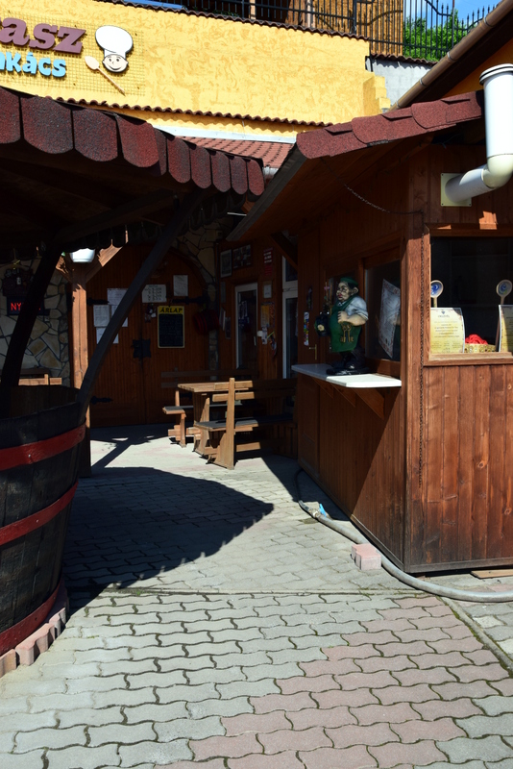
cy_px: 384
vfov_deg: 57.2
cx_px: 256
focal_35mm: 33
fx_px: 705
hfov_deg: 40.0
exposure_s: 1/400
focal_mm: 22
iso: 400
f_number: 11
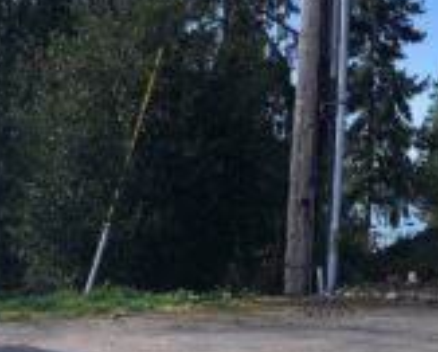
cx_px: 67
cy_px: 129
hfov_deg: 27.5
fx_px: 870
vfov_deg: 22.8
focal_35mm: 67
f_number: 1.8
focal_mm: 4
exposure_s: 1/727
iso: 20
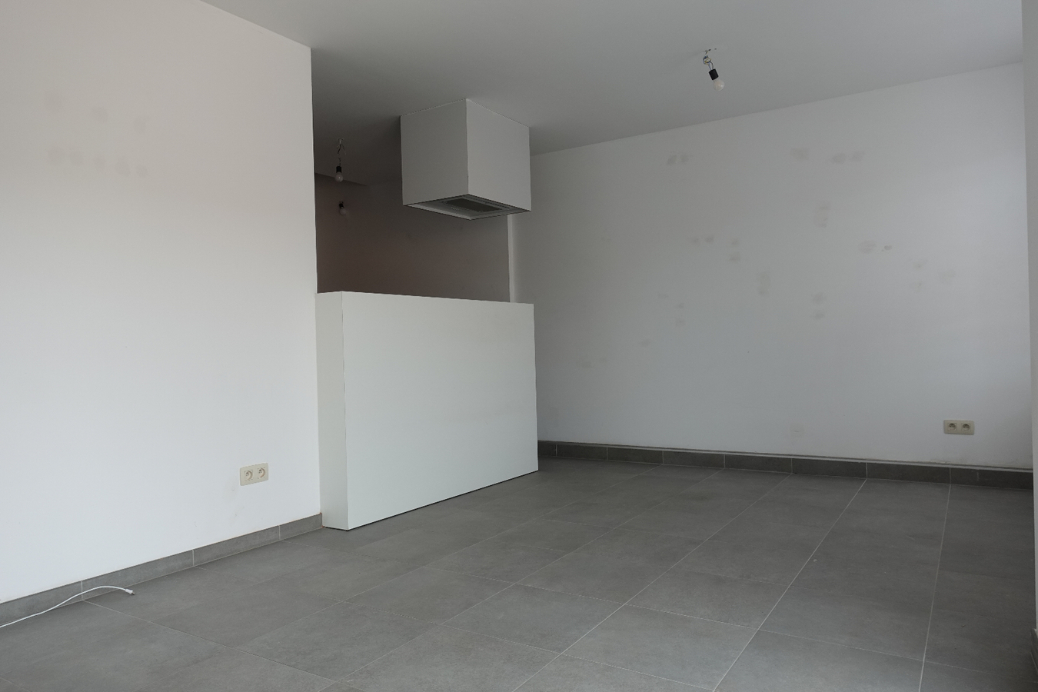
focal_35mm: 24
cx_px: 519
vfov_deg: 53.1
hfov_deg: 73.7
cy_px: 346
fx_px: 692
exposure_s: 1/80
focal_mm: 8.8
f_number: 3.2
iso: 125
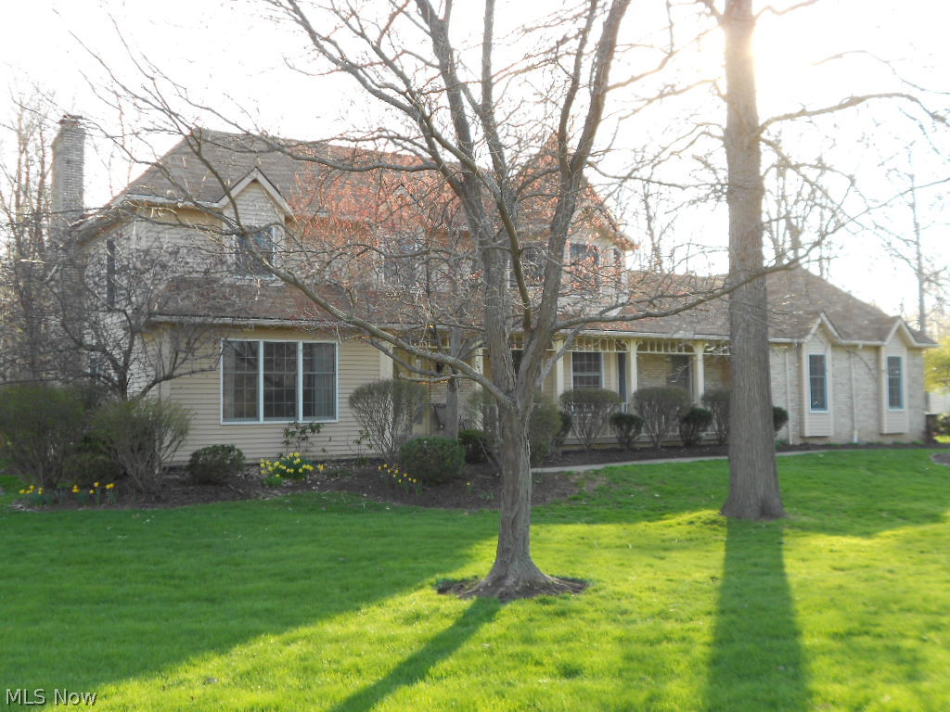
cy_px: 356
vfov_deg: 38.7
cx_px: 475
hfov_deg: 50.1
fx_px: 1015
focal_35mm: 37
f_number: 3.9
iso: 80
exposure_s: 1/80
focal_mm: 6.7
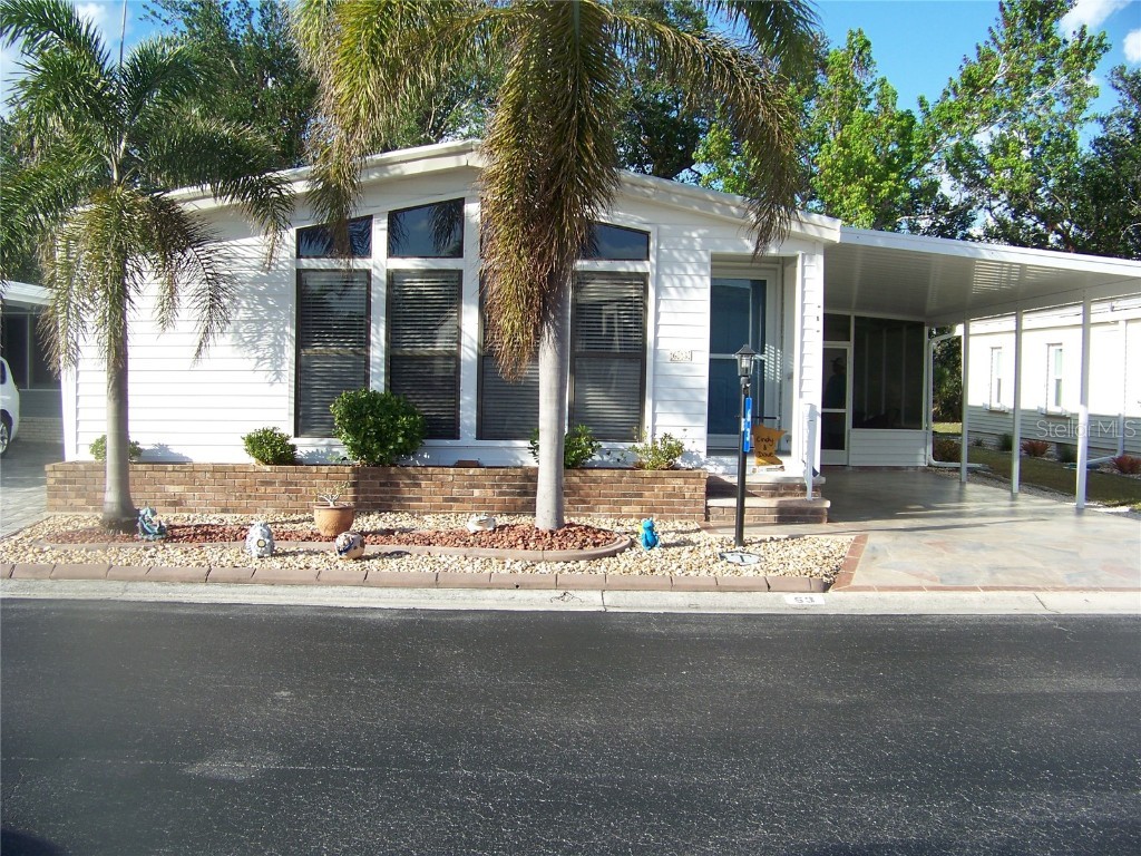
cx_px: 570
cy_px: 428
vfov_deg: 39.7
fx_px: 1187
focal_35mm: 36
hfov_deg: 51.4
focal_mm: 5.85
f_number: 2.8
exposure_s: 1/500
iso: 64
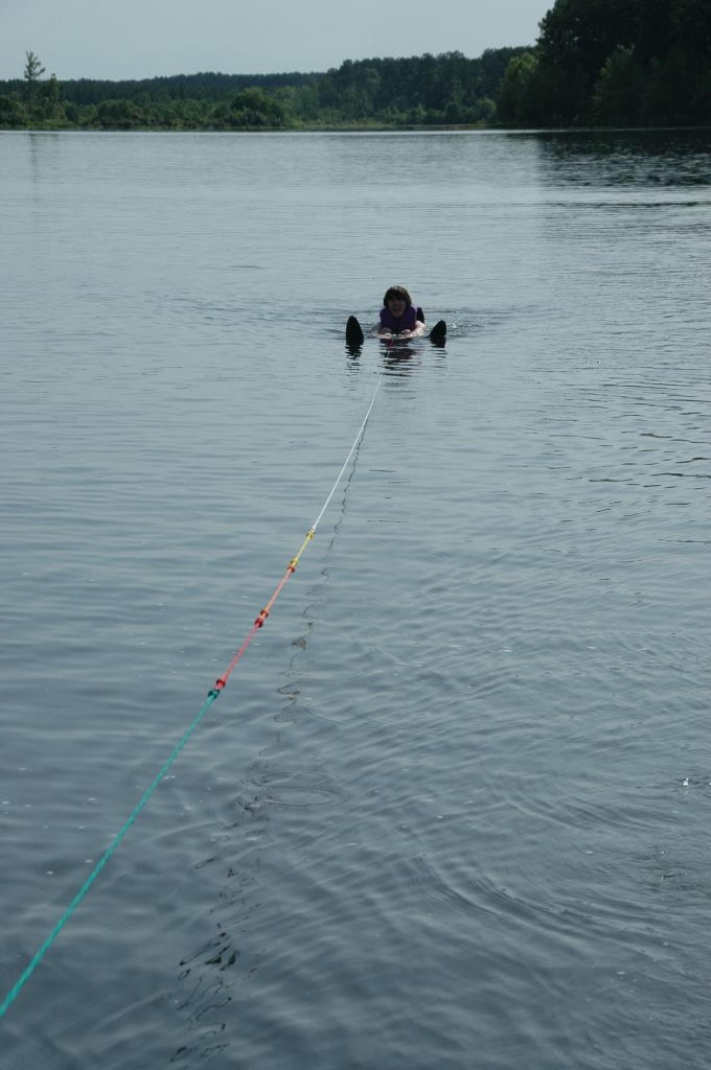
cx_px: 356
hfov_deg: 12.1
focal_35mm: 112
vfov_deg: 18.2
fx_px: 3342
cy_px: 535
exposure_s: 1/500
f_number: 11
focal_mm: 75
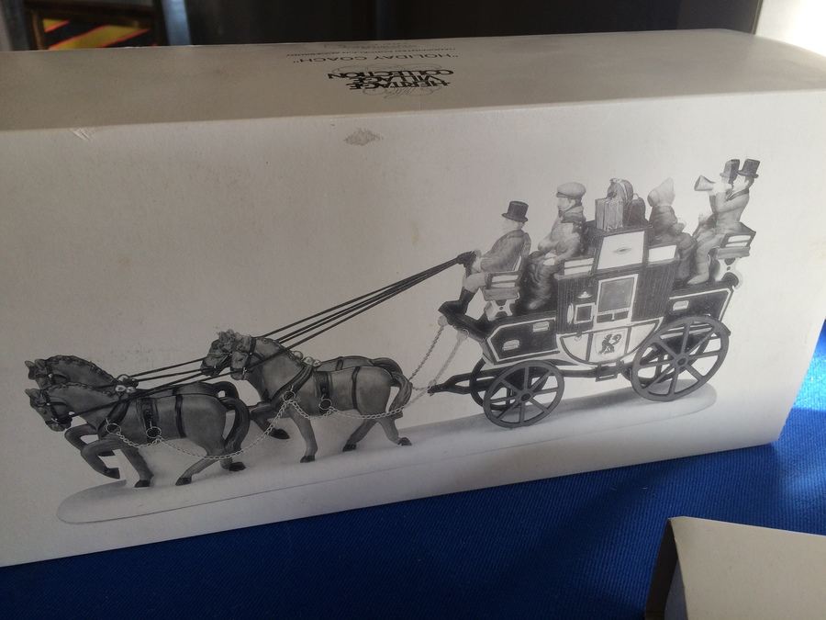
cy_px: 310
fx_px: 692
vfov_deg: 48.2
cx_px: 413
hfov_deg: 61.7
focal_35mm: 29
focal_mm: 4.15
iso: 40
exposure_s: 1/120
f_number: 2.2
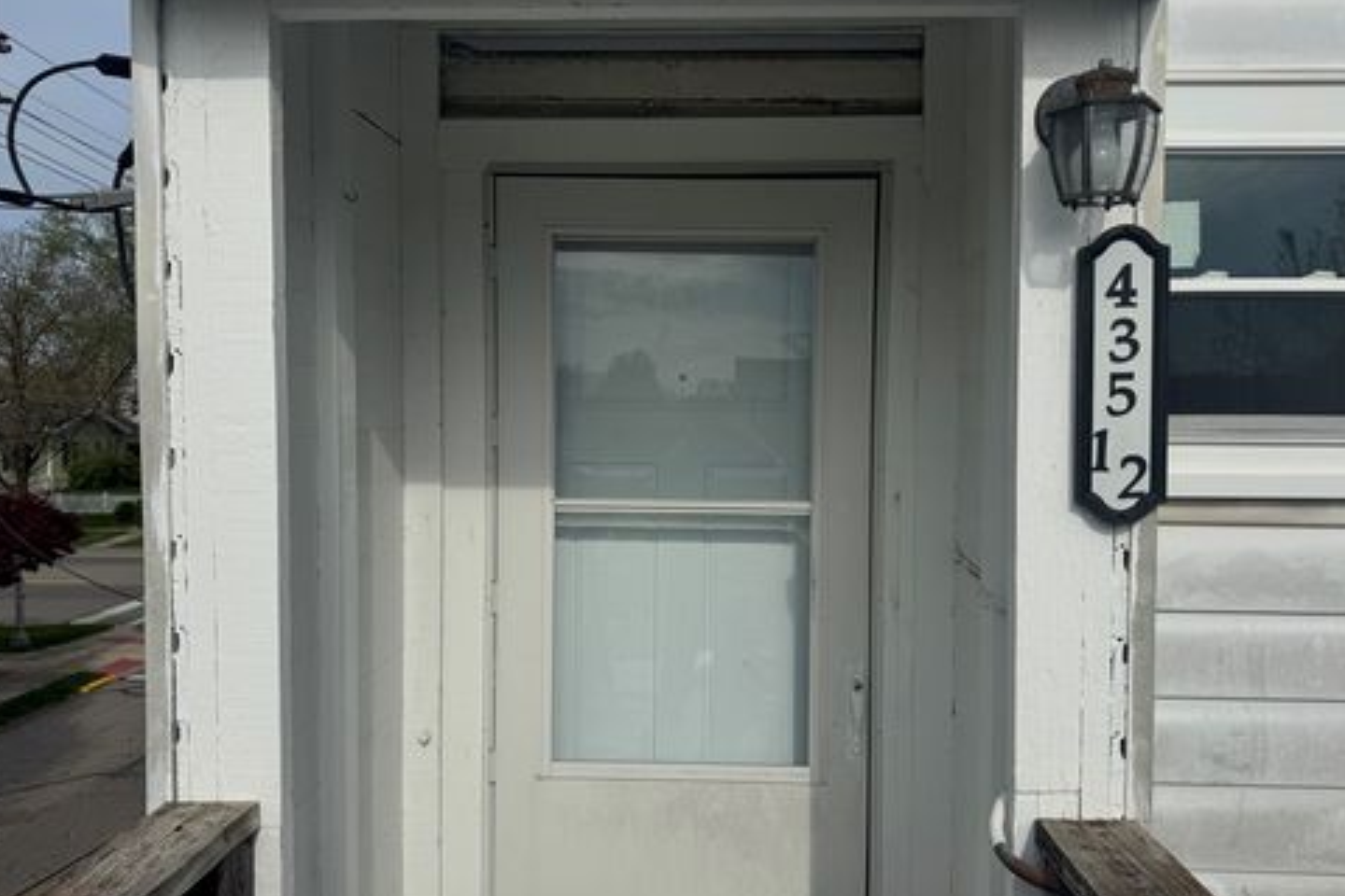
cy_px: 455
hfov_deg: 69.4
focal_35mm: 26
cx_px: 681
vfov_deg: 49.6
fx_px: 971
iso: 80
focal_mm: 6.76
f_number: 1.78
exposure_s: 1/9009
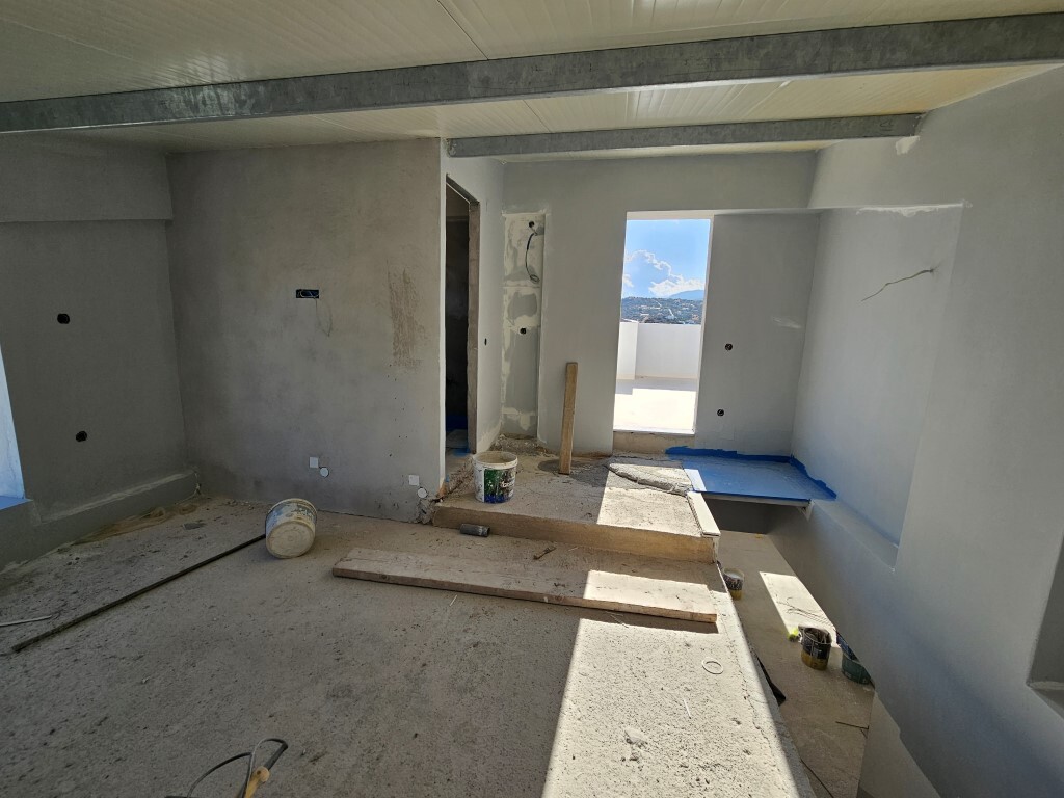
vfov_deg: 89.9
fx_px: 400
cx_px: 532
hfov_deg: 106.2
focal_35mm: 13
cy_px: 399
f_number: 2.2
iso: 50
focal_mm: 2.2
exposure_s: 1/1000
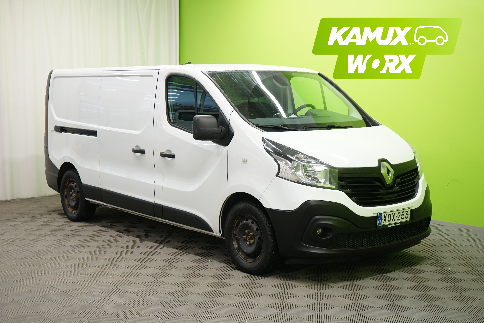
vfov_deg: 27.0
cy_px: 162
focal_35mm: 50
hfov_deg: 39.6
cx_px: 242
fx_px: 672
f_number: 6.3
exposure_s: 1/30
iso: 800
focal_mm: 50
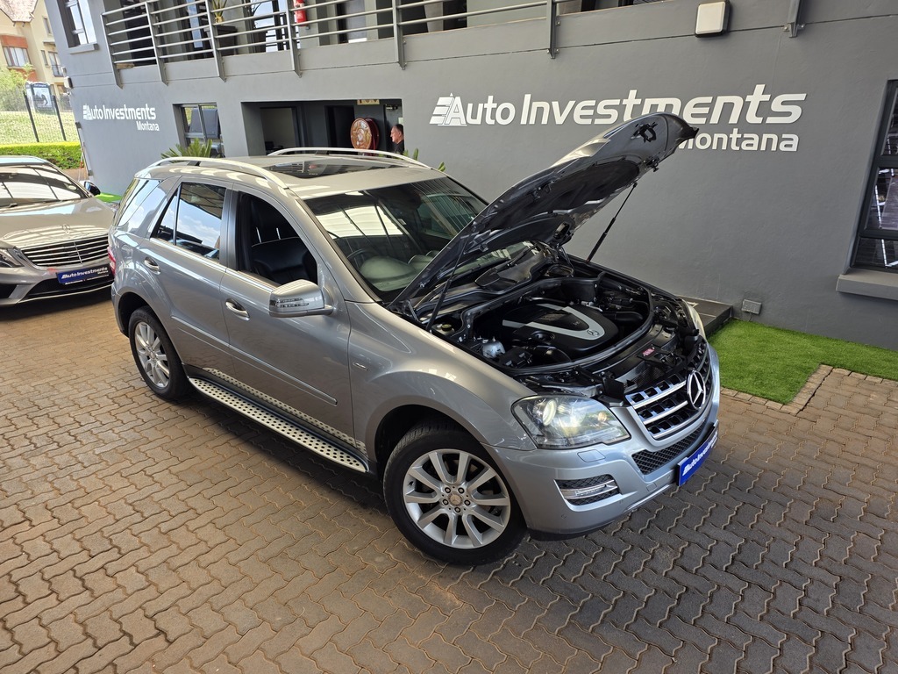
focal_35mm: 23
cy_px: 337
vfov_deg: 58.9
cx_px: 449
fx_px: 597
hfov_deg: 73.9
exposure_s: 1/180
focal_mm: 6.25
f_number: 1.7
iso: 40
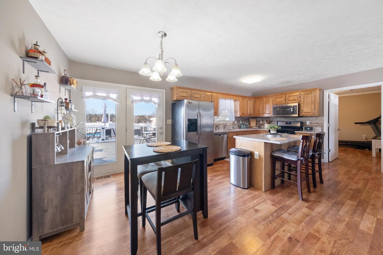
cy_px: 128
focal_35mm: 12
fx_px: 128
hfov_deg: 112.6
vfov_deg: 90.0
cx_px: 192
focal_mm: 8
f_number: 7.1
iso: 640
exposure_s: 1/15
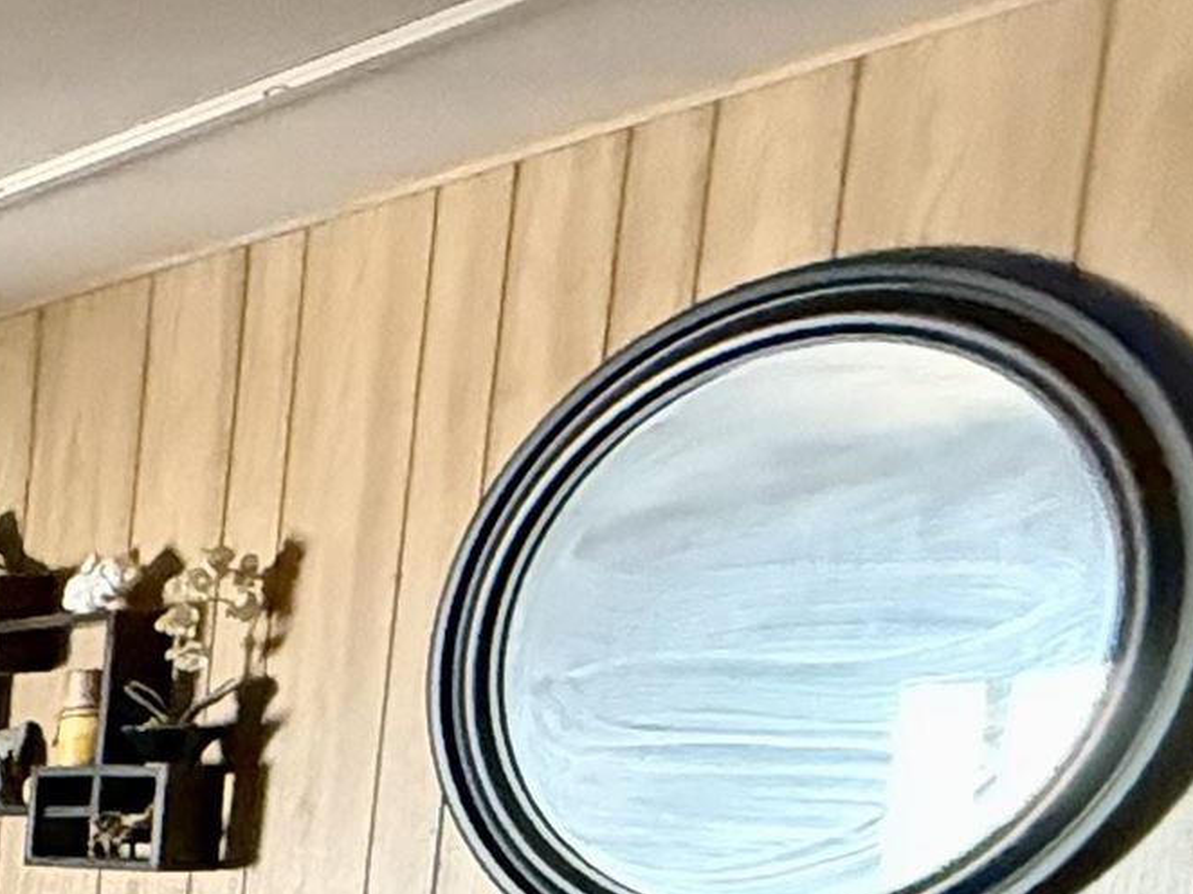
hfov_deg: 16.3
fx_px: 2239
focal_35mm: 65
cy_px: 1096
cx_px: -1521
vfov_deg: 20.9
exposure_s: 1/60
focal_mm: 2.22
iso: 1250
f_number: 2.2
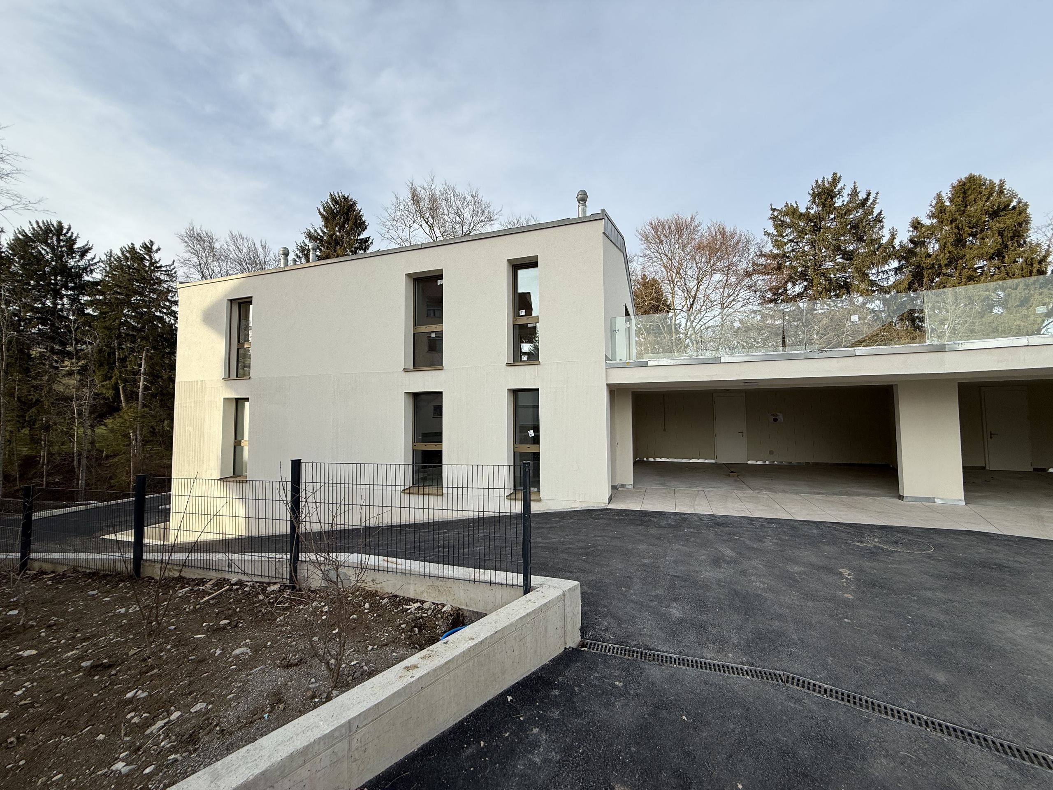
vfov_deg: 85.7
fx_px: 426
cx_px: 526
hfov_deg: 102.1
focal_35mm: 14
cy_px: 395
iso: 50
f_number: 2.2
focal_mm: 2.22
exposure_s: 1/830
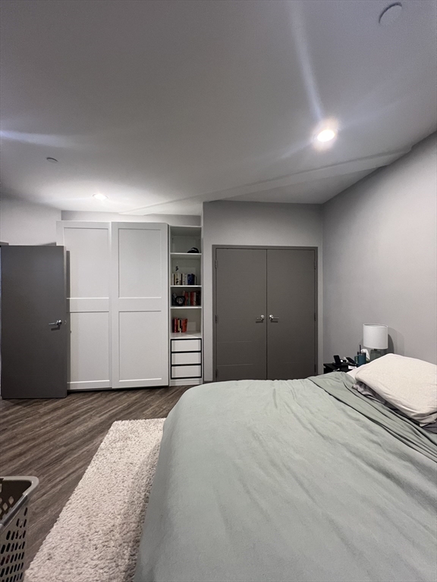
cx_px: 218
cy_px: 291
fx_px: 219
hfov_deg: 89.9
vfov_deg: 106.2
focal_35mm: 13
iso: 320
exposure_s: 1/60
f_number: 1.8
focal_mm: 1.57
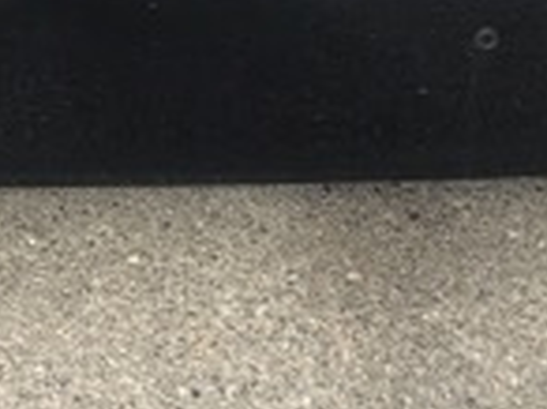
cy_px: -447
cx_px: 71
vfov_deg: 10.8
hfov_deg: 15.9
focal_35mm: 123
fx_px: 1940
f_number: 1.8
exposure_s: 1/182
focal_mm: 3.99
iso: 20
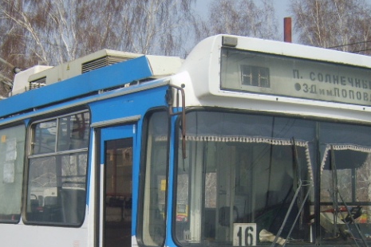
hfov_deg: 26.3
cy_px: 251
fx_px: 793
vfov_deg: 17.3
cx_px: 156
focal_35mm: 77
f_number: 7.1
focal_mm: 7.4
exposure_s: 1/350
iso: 50
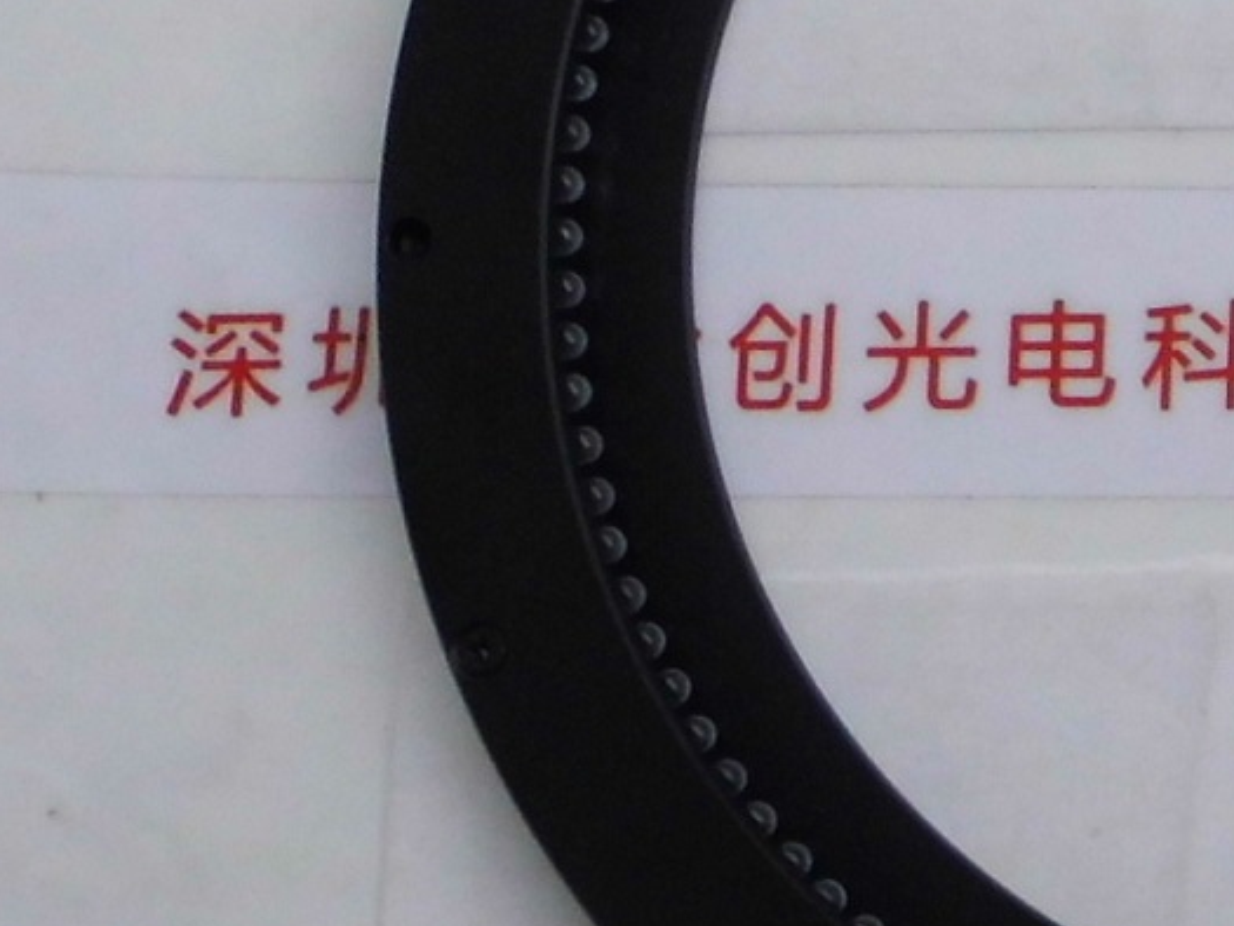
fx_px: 3530
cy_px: 350
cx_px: 2226
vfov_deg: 14.9
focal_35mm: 99
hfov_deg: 16.5
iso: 100
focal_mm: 4.6
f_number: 8
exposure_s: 1/469
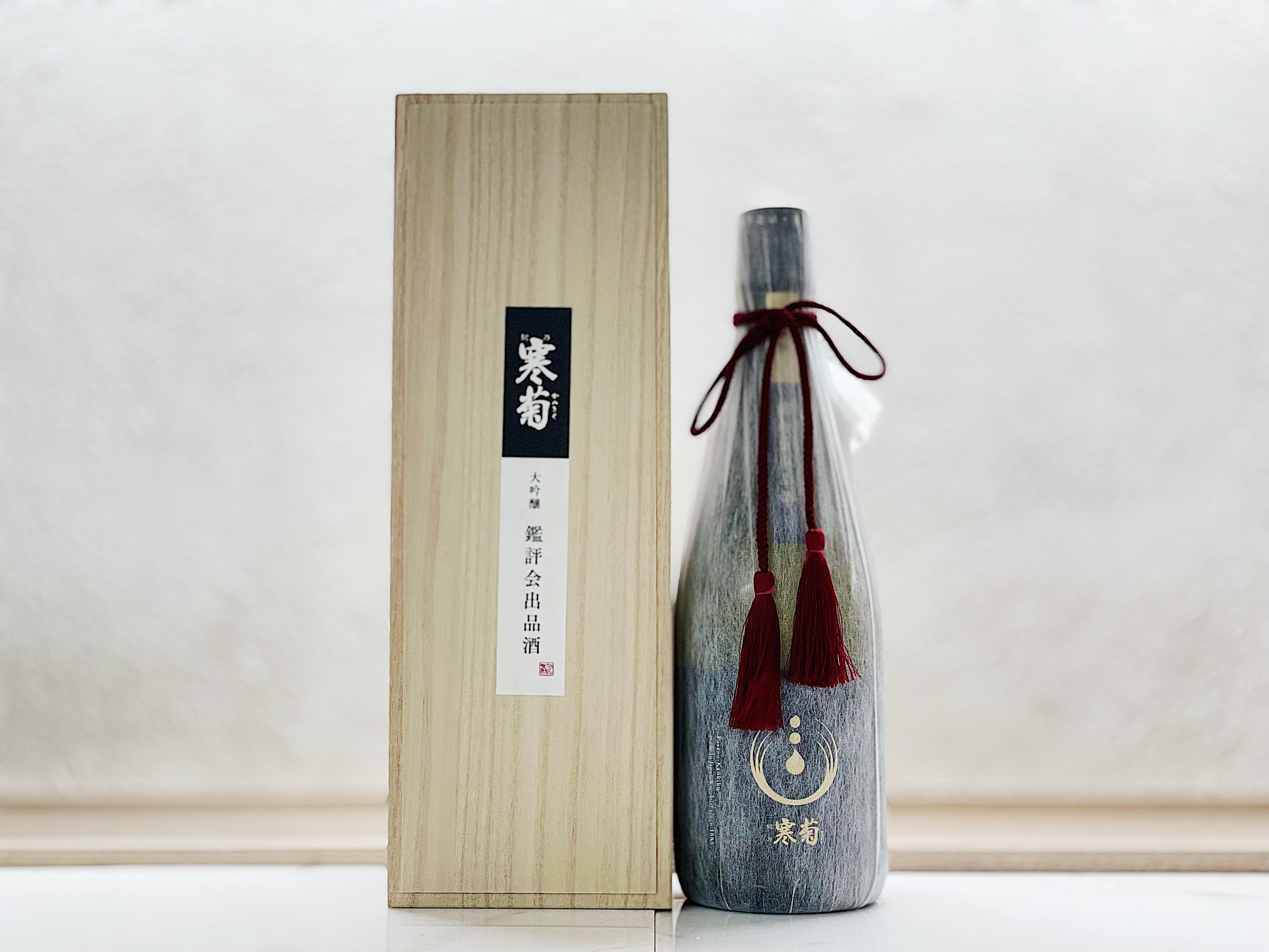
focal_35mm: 52
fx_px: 1906
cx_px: 634
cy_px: 476
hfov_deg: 36.8
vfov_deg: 28.0
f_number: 2
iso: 80
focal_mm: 6
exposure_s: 1/100
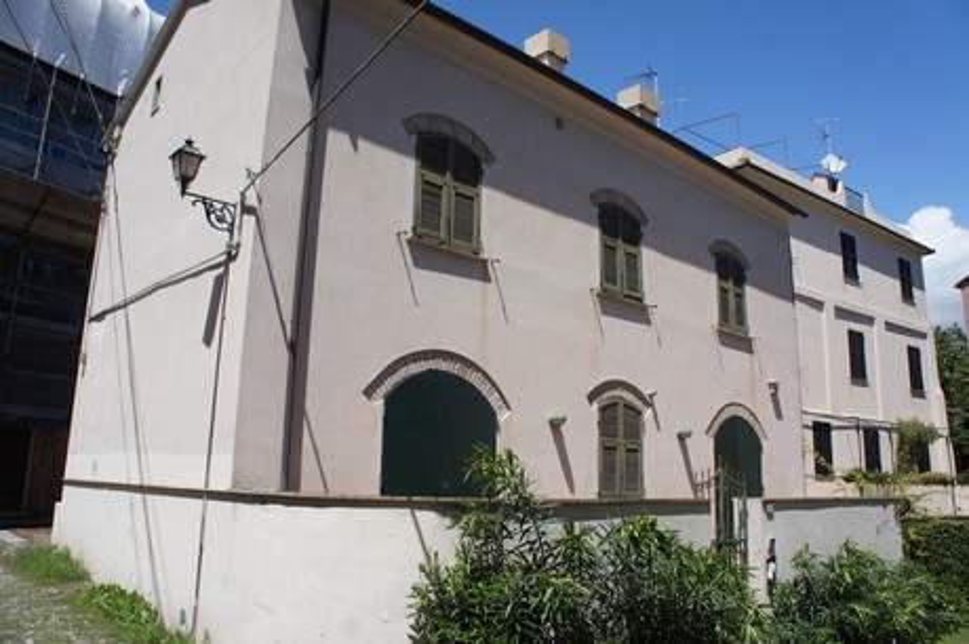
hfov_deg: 67.4
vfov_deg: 47.9
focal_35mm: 27
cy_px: 322
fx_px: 726
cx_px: 484
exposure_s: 1/640
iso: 200
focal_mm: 18
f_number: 7.1
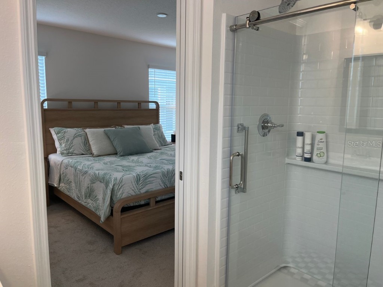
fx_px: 288
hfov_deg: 67.3
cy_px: 144
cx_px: 192
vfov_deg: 53.1
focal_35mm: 26
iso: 80
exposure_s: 1/120
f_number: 1.6
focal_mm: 5.1
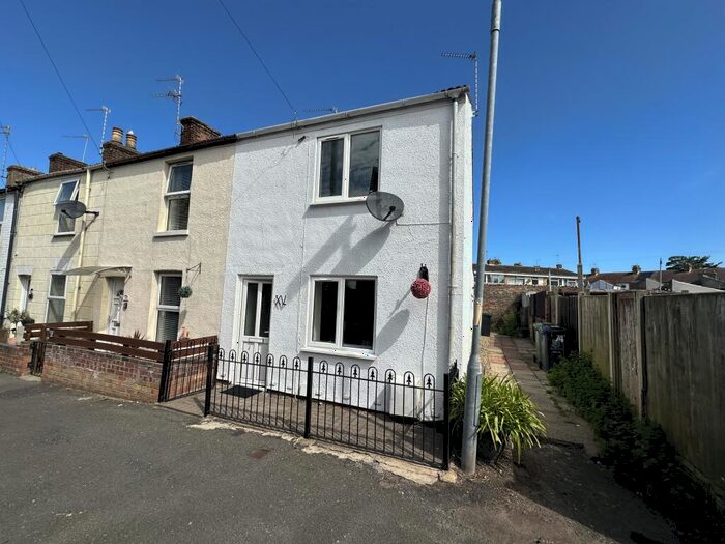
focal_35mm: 14
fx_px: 293
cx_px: 362
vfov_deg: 85.7
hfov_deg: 102.1
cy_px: 272
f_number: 2.2
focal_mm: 2.22
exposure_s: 1/3205
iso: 50
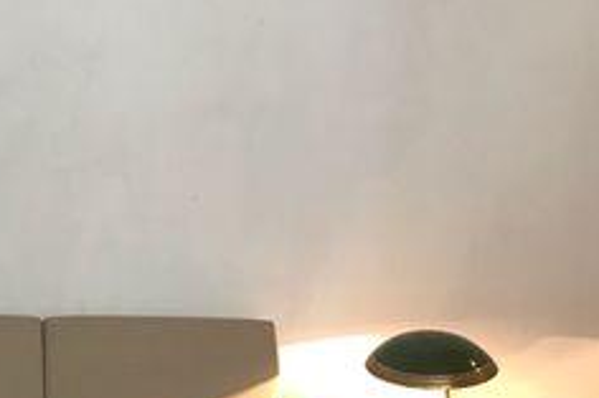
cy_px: 276
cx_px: -10
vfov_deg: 18.3
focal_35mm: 74
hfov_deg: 25.9
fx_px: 1230
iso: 64
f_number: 1.8
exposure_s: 1/17
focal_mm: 3.99
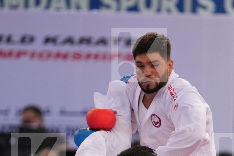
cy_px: 160
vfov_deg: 2.0
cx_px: 139
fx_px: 4446
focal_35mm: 684
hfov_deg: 3.0
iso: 2000
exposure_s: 1/1000
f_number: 2.8
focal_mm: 200
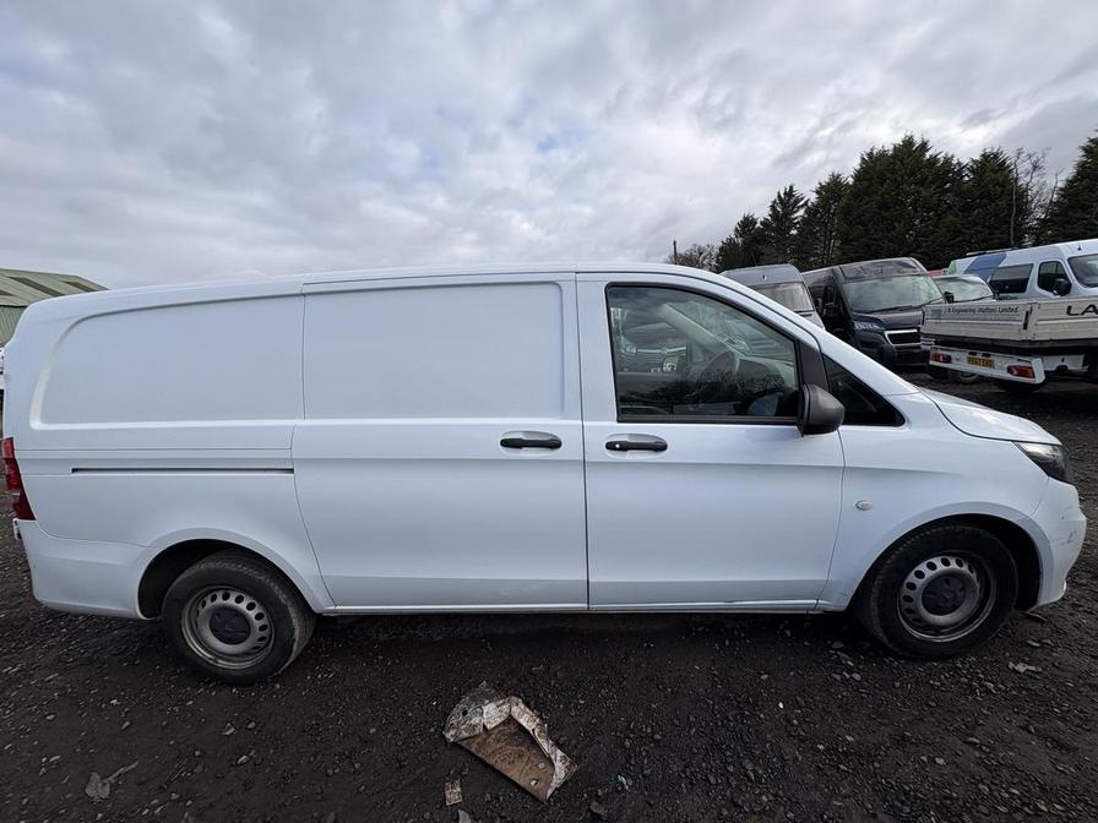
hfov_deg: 102.1
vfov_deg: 85.7
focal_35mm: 14
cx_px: 549
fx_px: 444
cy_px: 412
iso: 40
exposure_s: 1/1078
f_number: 2.2
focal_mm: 2.22
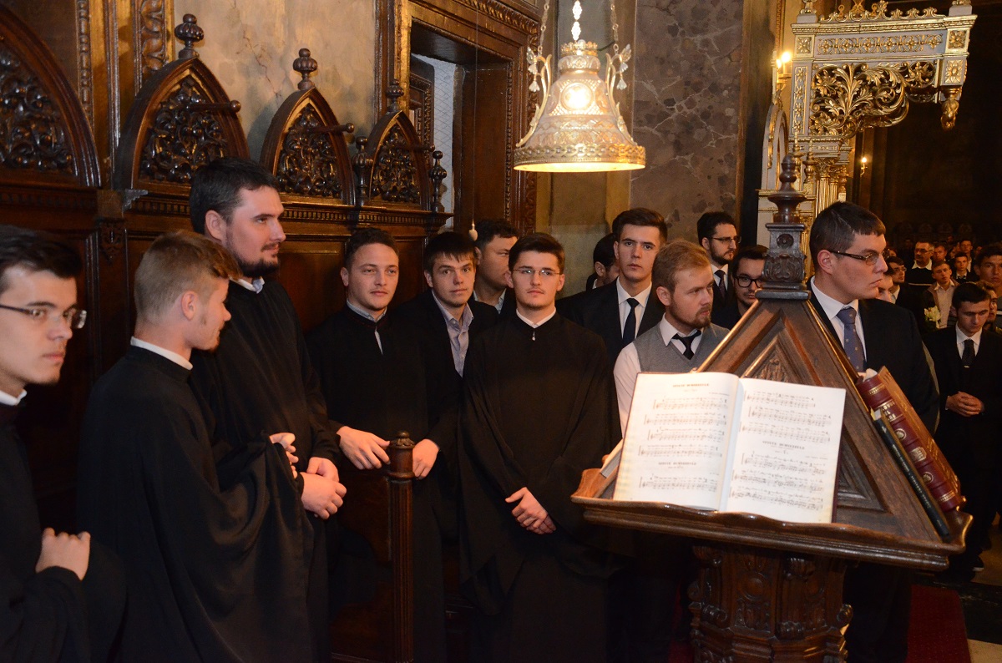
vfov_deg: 35.3
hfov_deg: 51.4
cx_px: 501
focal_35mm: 38
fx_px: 1041
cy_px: 332
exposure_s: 1/60
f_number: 5
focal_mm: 25
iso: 4000
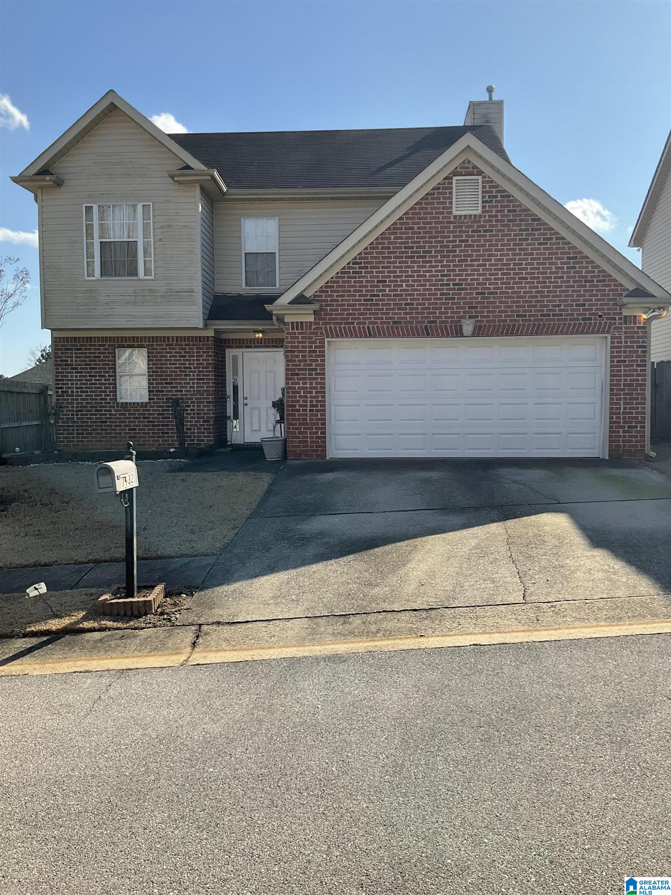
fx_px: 750
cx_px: 336
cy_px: 448
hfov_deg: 48.2
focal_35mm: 29
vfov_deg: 61.7
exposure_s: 1/1577
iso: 25
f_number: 1.8
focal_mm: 3
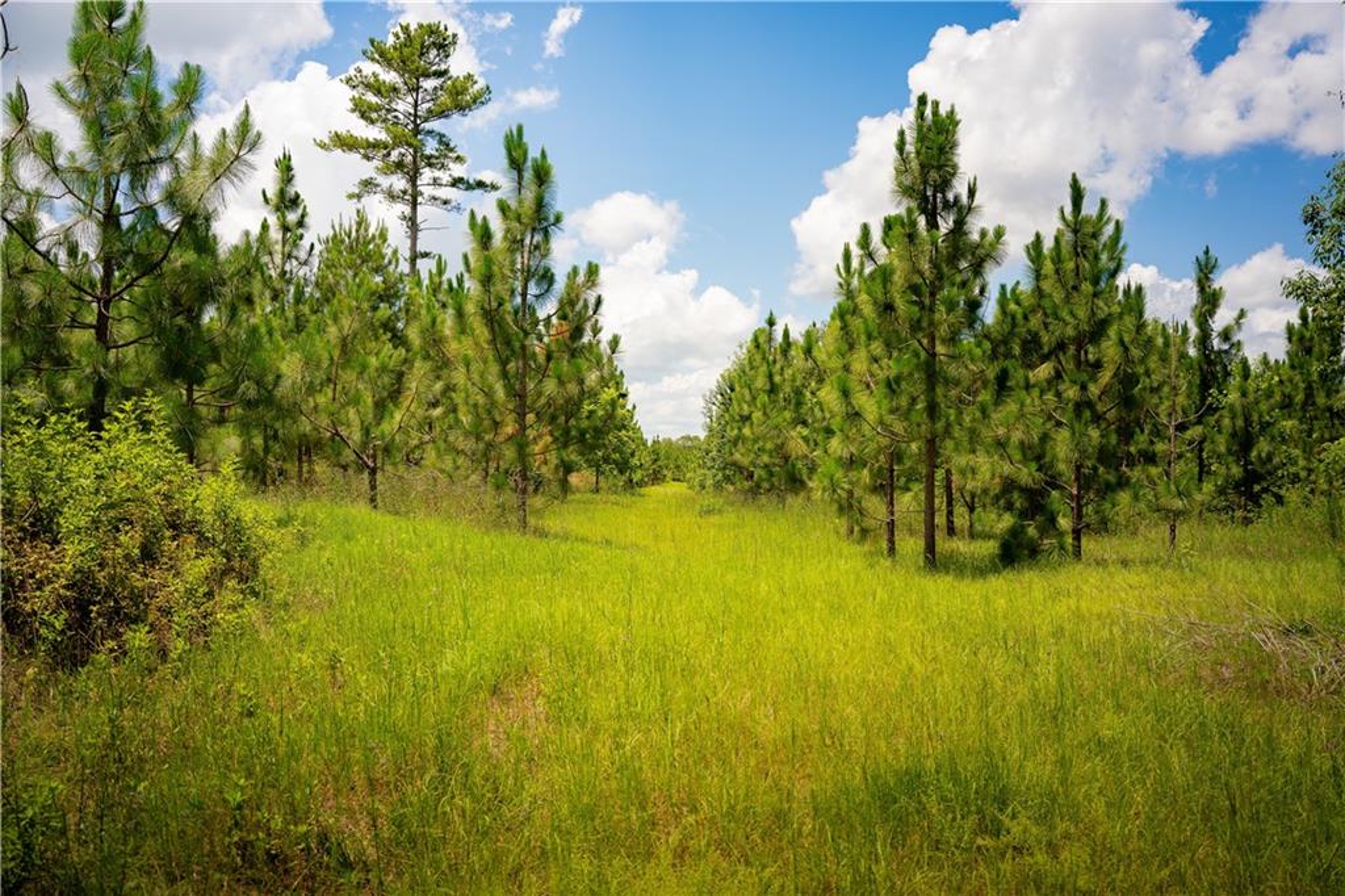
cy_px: 448
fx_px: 1147
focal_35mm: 31
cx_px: 672
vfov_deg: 42.7
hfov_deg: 60.8
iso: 125
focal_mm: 30.7
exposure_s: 1/1600
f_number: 3.5
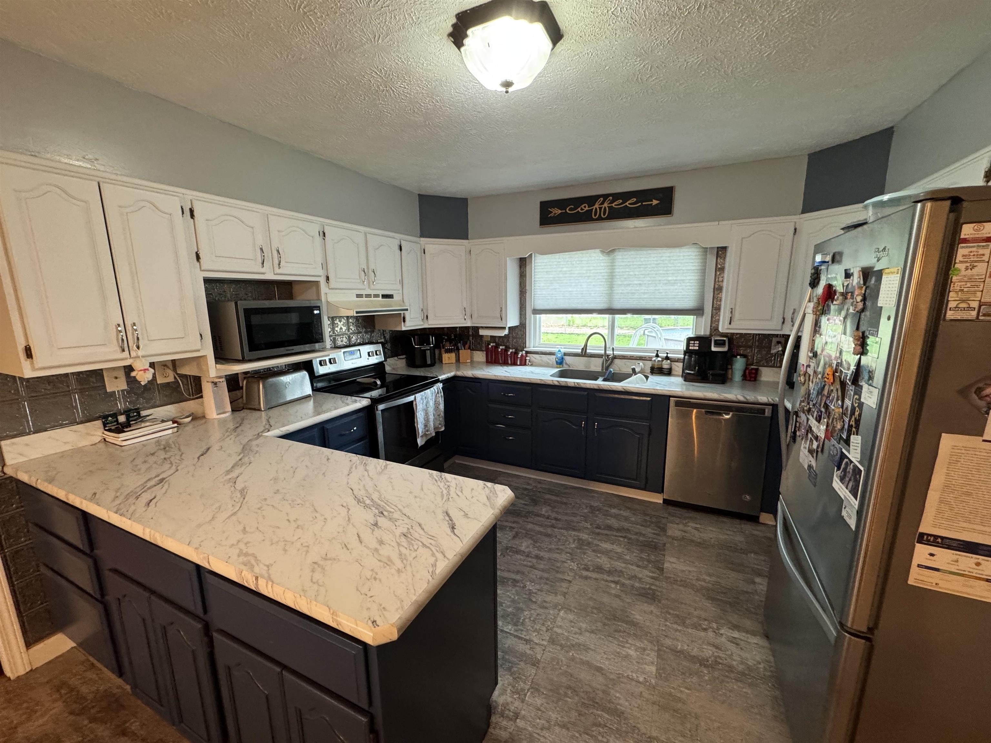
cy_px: 372
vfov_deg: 85.7
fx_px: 401
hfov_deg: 102.1
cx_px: 496
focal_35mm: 14
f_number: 2.2
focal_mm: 2.22
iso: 320
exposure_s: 1/60
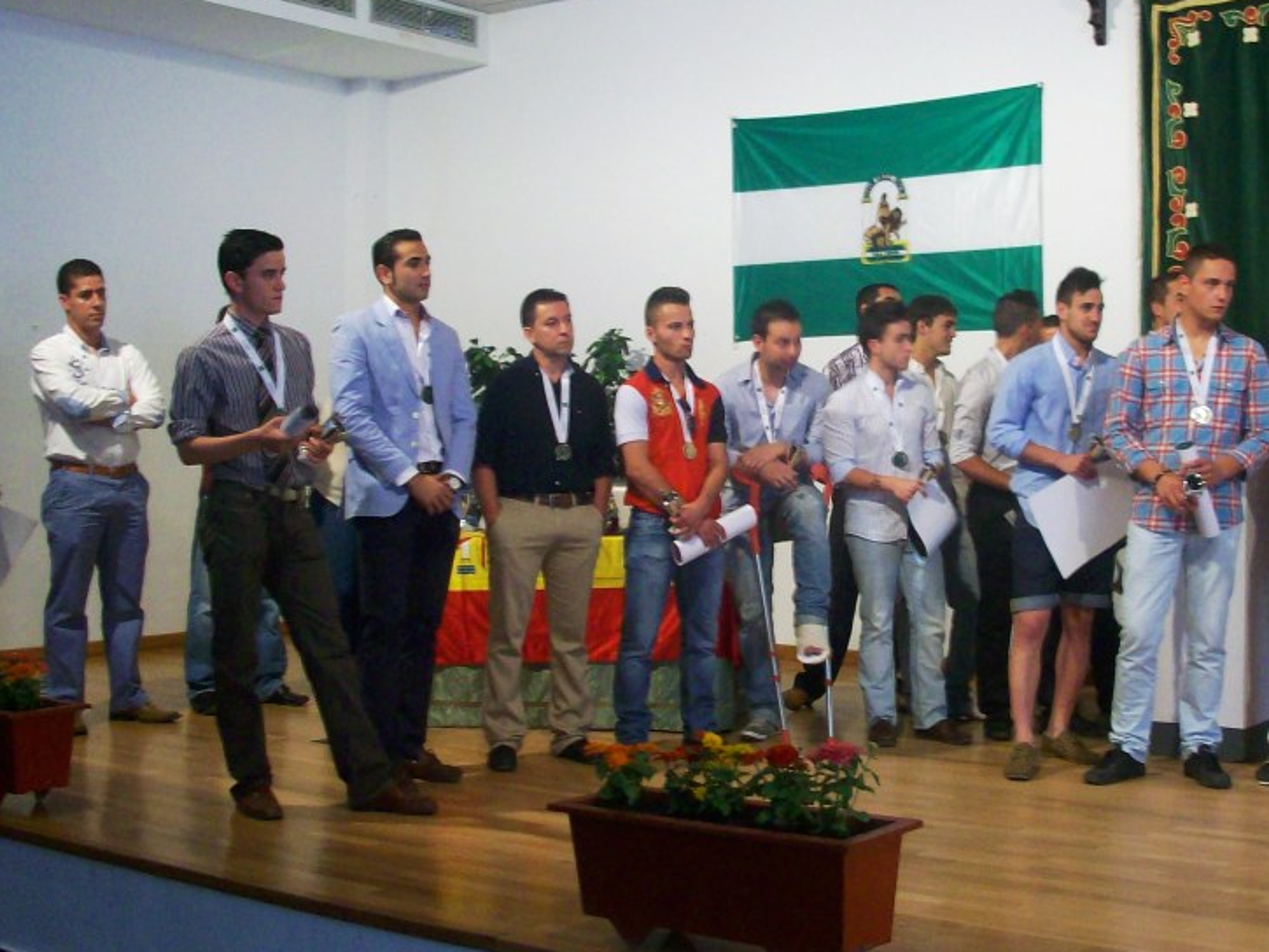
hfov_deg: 39.3
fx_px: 1760
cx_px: 810
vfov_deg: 30.3
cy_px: 429
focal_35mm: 48
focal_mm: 5.7
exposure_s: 1/14
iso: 160
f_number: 2.8
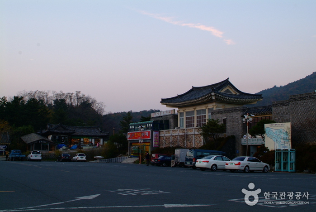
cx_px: 158
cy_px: 106
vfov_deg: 32.0
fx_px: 369
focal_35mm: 42
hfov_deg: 46.3
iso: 400
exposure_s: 1/60
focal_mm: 28
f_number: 4
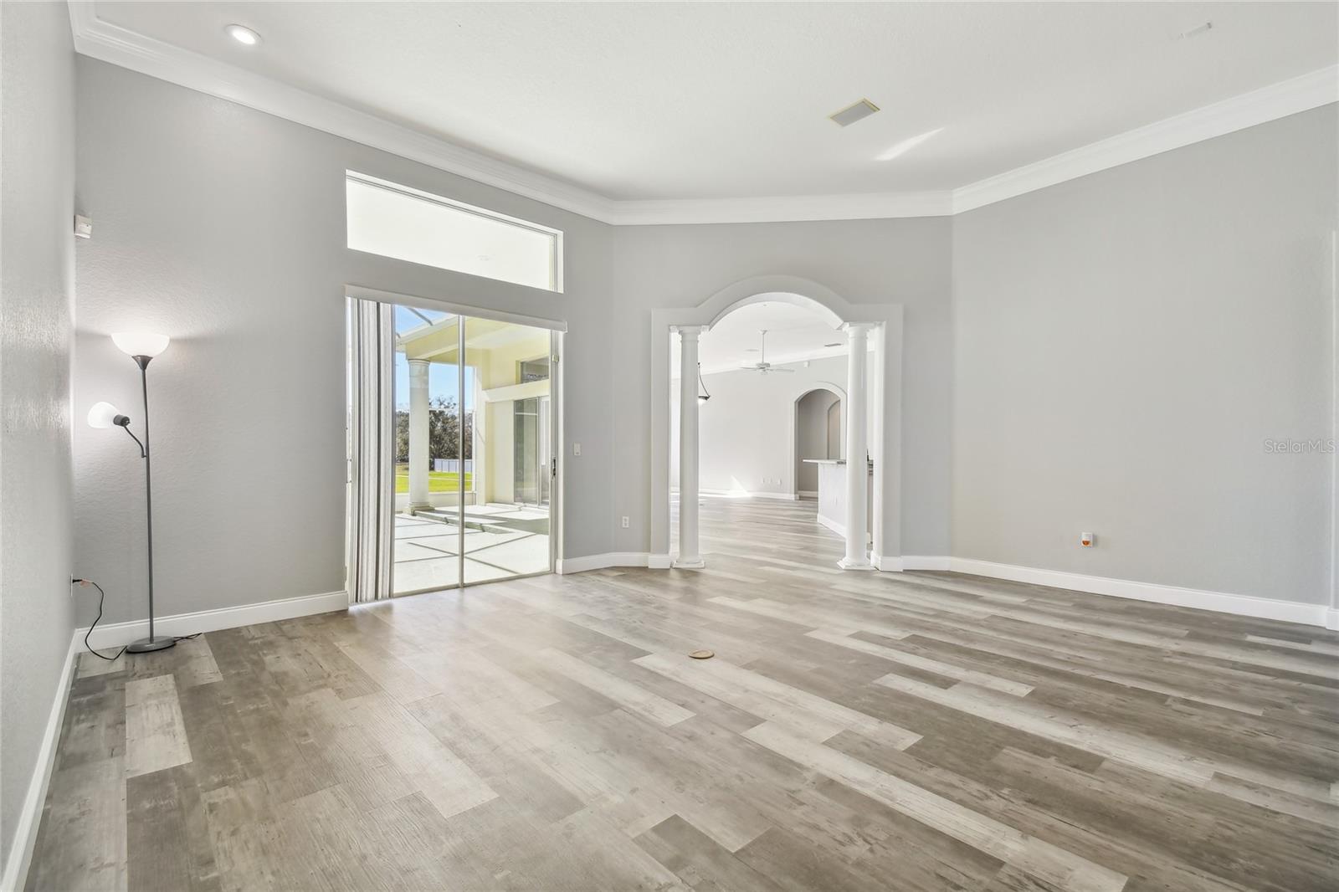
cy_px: 446
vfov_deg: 77.3
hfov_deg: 100.4
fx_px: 558
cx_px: 670
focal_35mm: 15
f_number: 7.1
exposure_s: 1/40
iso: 100
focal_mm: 10
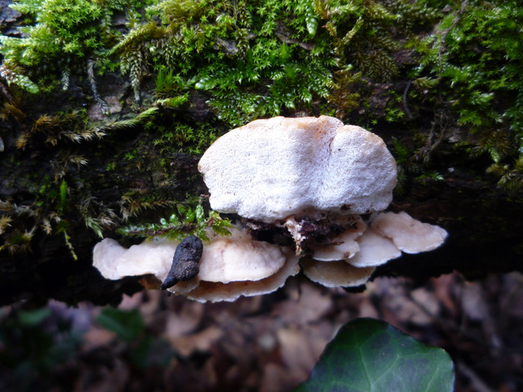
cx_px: 262
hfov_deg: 60.0
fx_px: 453
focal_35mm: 30
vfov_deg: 46.8
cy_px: 196
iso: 200
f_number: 3.3
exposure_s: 1/30
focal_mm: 5.2
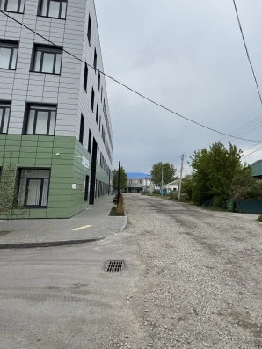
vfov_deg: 75.9
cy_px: 149
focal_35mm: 22
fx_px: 222
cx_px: 165
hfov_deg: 60.2
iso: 50
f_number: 2.2
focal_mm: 2.22
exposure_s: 1/1927
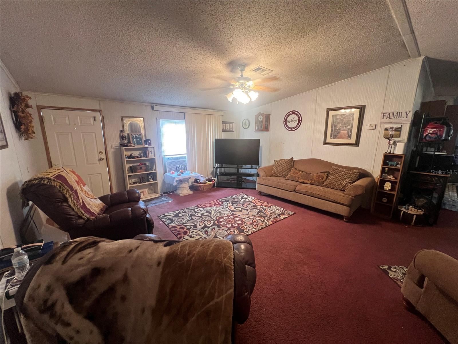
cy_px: 172
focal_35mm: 13
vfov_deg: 89.9
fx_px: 172
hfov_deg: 106.2
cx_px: 229
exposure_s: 1/60
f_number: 1.8
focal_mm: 1.57
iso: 500
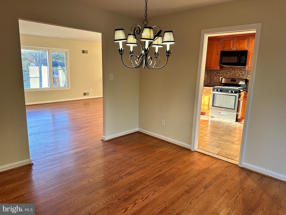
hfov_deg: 71.6
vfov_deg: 56.8
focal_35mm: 24
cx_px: 143
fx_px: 198
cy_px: 108
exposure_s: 1/120
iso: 200
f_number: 1.78
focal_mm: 6.86
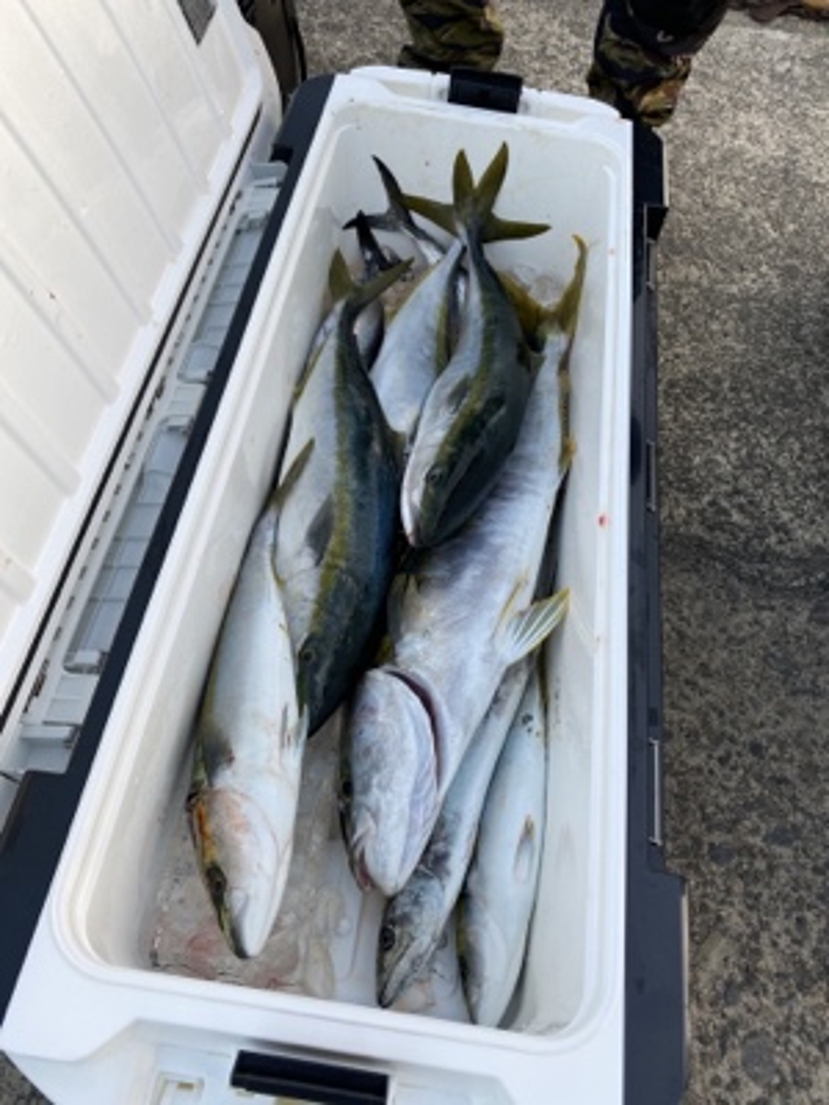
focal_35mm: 26
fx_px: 830
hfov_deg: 53.1
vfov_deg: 67.3
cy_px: 552
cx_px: 414
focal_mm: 4.25
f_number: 1.8
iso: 40
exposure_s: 1/121
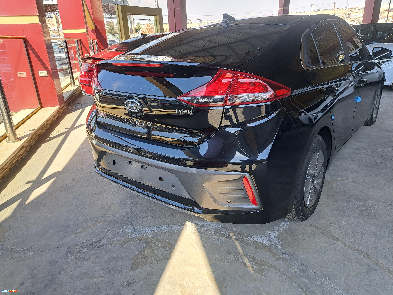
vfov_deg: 56.8
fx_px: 272
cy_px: 148
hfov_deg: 71.6
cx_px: 196
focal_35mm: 24
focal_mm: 5.23
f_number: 1.8
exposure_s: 1/269
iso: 50
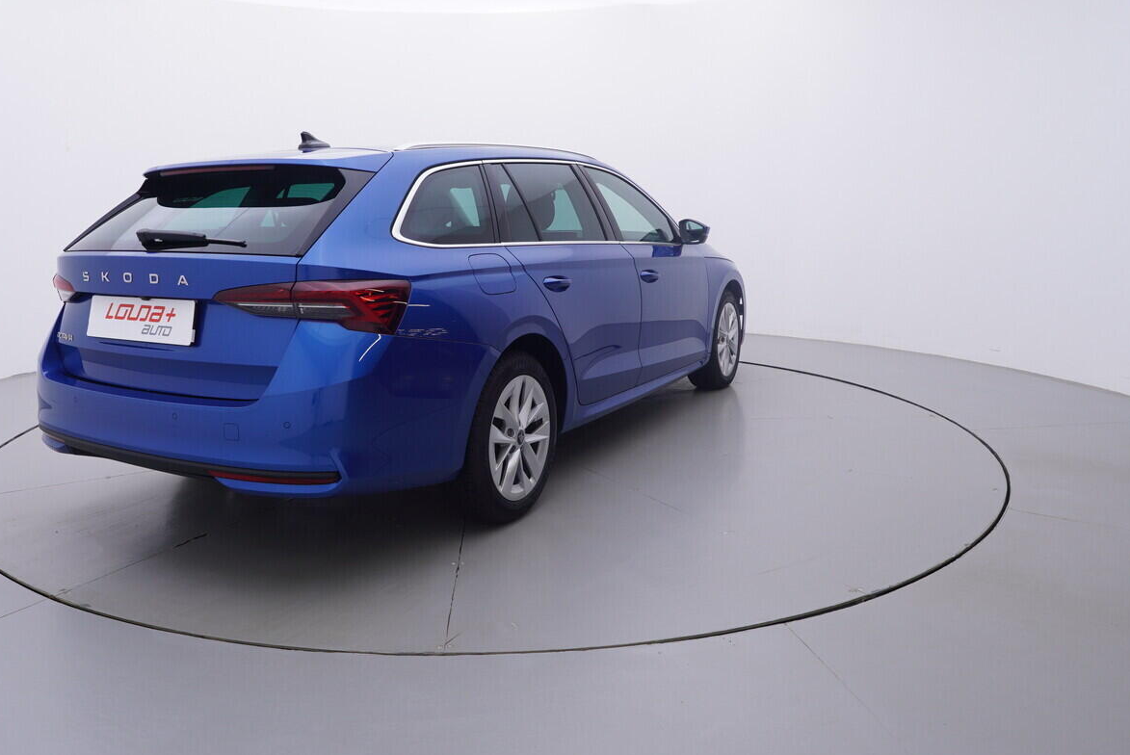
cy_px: 307
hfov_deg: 65.8
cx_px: 481
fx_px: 867
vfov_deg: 46.8
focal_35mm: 28
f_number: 5
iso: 200
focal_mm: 15
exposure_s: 1/80
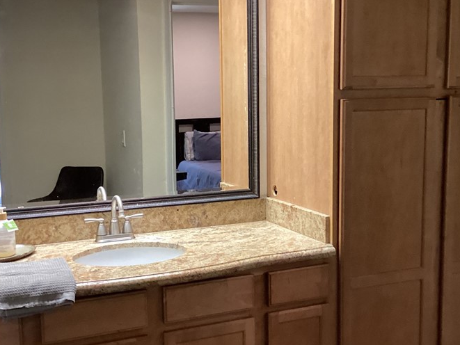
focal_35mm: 48
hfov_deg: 39.6
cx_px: 235
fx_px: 638
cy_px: 197
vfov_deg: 30.2
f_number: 2.4
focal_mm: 3.3
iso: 320
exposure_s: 1/60
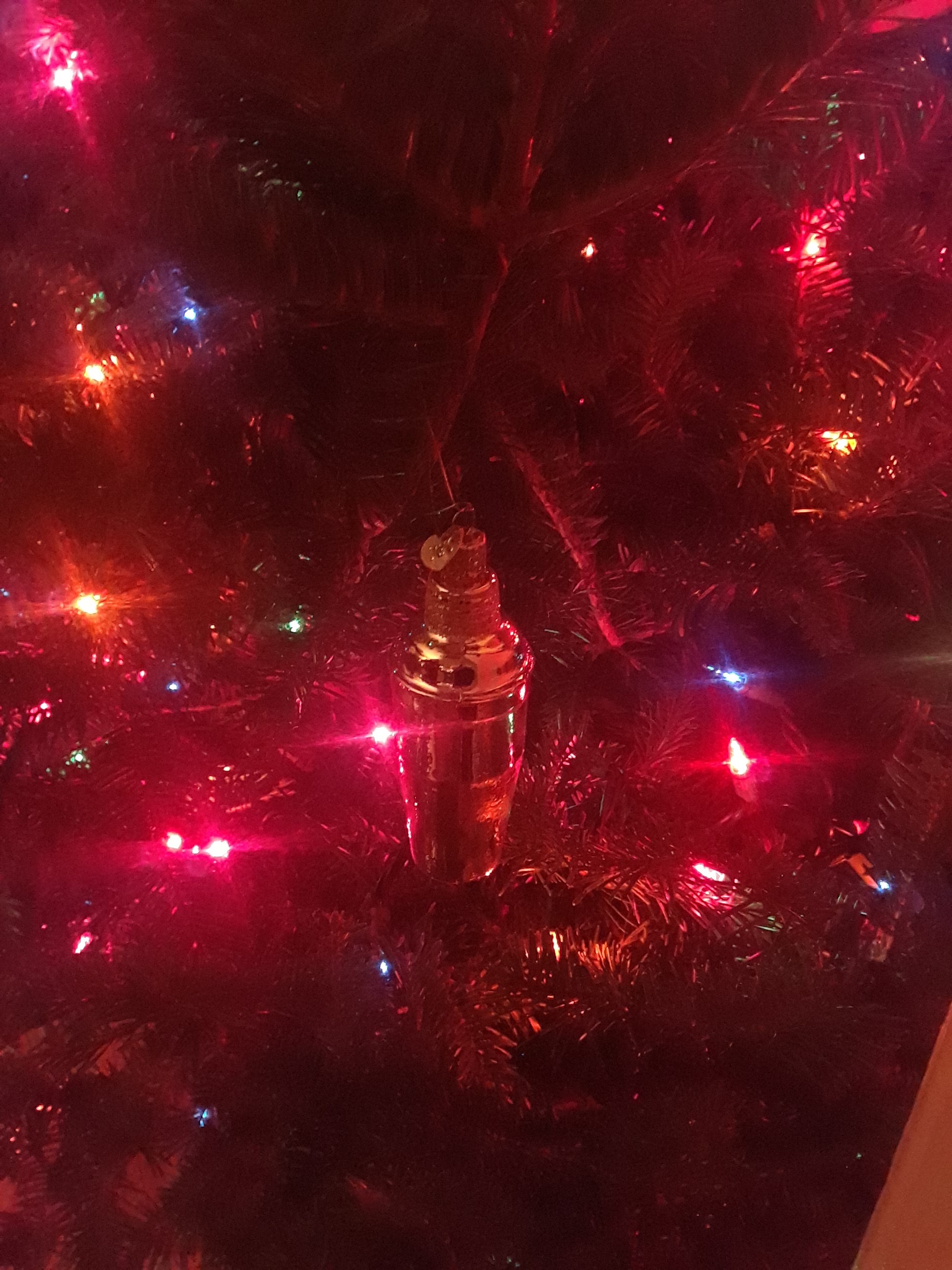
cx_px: 476
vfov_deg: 60.0
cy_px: 635
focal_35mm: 30
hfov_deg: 46.8
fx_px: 1100
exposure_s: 1/15
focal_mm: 2.47
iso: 400
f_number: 1.9
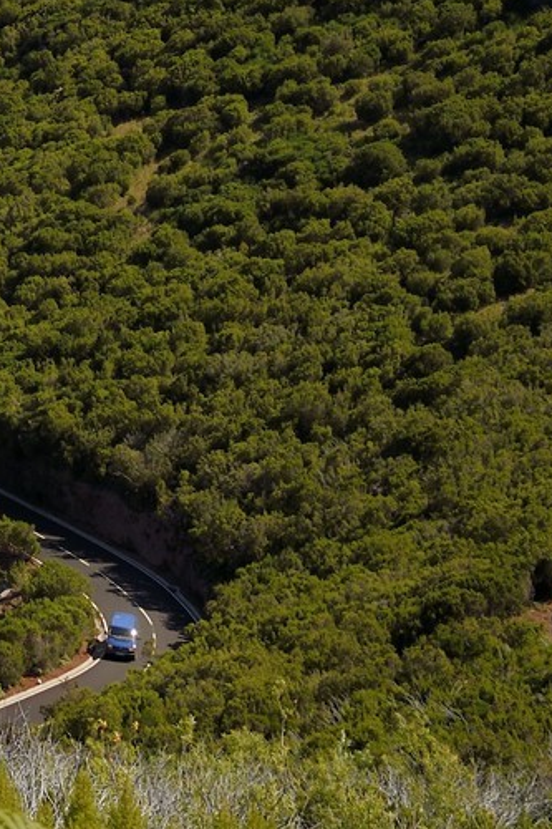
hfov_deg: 9.6
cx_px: -751
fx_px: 2946
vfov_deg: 15.6
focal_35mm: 128
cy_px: -52
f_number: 9
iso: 200
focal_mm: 40
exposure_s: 1/640
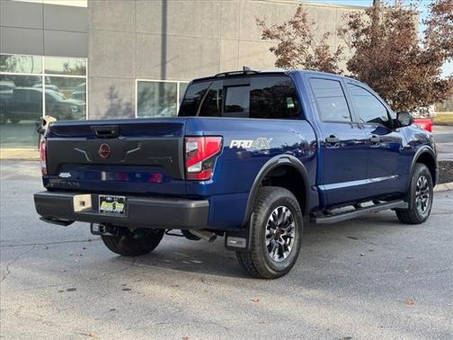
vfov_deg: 30.3
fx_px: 628
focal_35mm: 48
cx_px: 226
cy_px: 170
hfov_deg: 39.7
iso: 64
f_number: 1.78
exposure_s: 1/783
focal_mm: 6.76
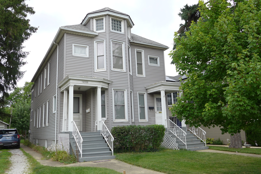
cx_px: 130
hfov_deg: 61.9
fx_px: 218
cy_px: 87
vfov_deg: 43.6
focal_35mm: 30
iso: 80
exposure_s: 1/250
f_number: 2.8
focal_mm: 5.9
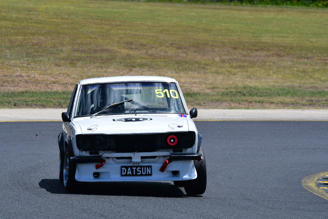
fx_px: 4238
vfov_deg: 3.0
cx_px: 164
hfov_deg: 4.4
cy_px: 110
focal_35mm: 465
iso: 320
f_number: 11
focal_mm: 310
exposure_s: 1/640
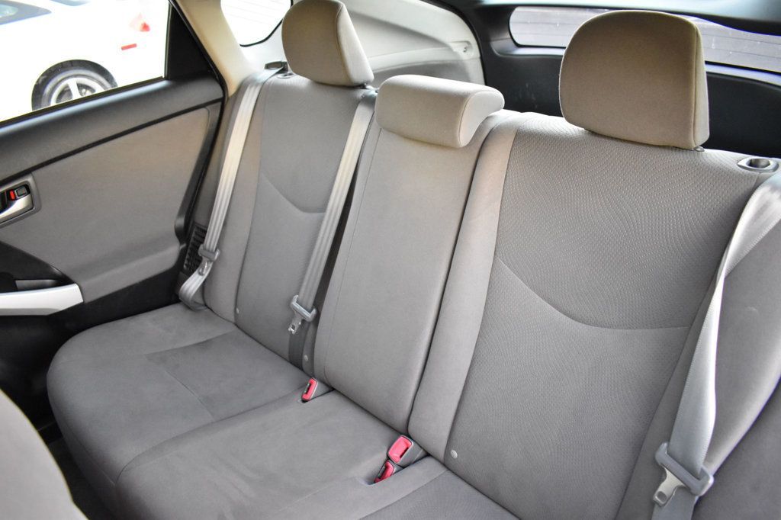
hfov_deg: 67.4
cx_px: 390
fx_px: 586
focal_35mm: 27
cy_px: 260
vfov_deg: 47.9
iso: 3200
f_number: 3.5
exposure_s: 1/20
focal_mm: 18
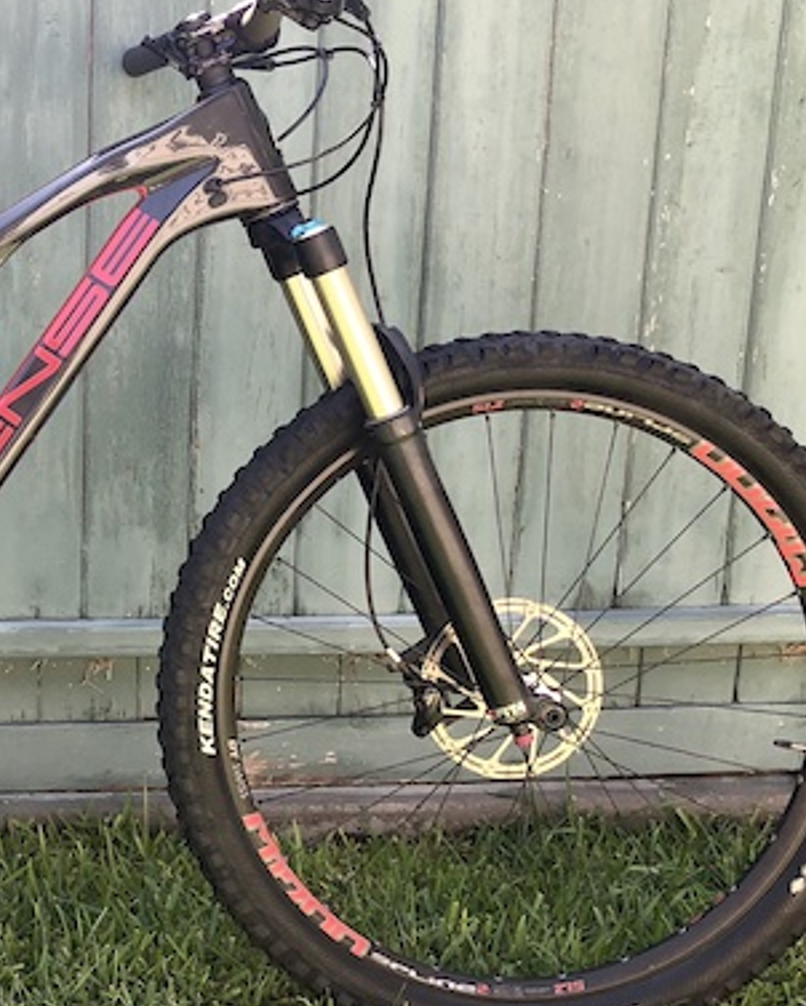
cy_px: 427
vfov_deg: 32.4
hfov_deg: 24.4
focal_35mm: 58
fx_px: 1728
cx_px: -88
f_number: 1.8
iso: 20
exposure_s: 1/219
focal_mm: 3.99
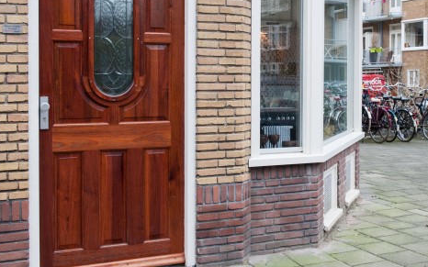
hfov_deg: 35.6
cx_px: 310
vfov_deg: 23.1
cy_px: 107
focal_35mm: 56
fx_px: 653
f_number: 6.7
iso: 560
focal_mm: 32
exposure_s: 1/125
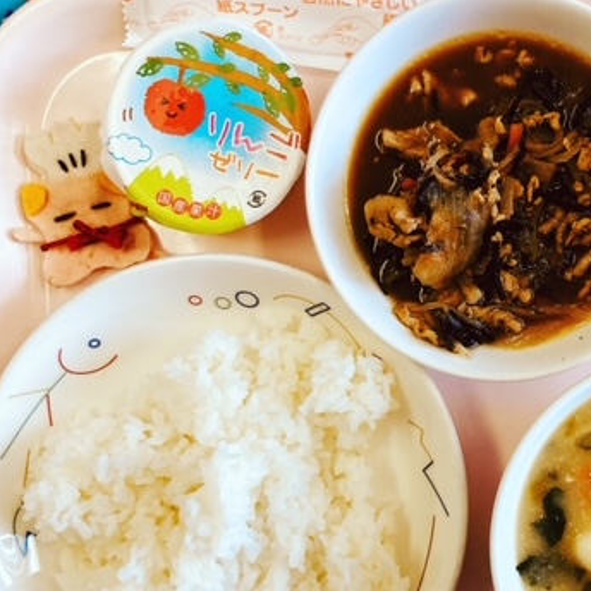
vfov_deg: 36.7
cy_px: 344
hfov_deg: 35.5
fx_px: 889
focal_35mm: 46
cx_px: 479
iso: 50
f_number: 1.8
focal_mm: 3.99
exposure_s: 1/100
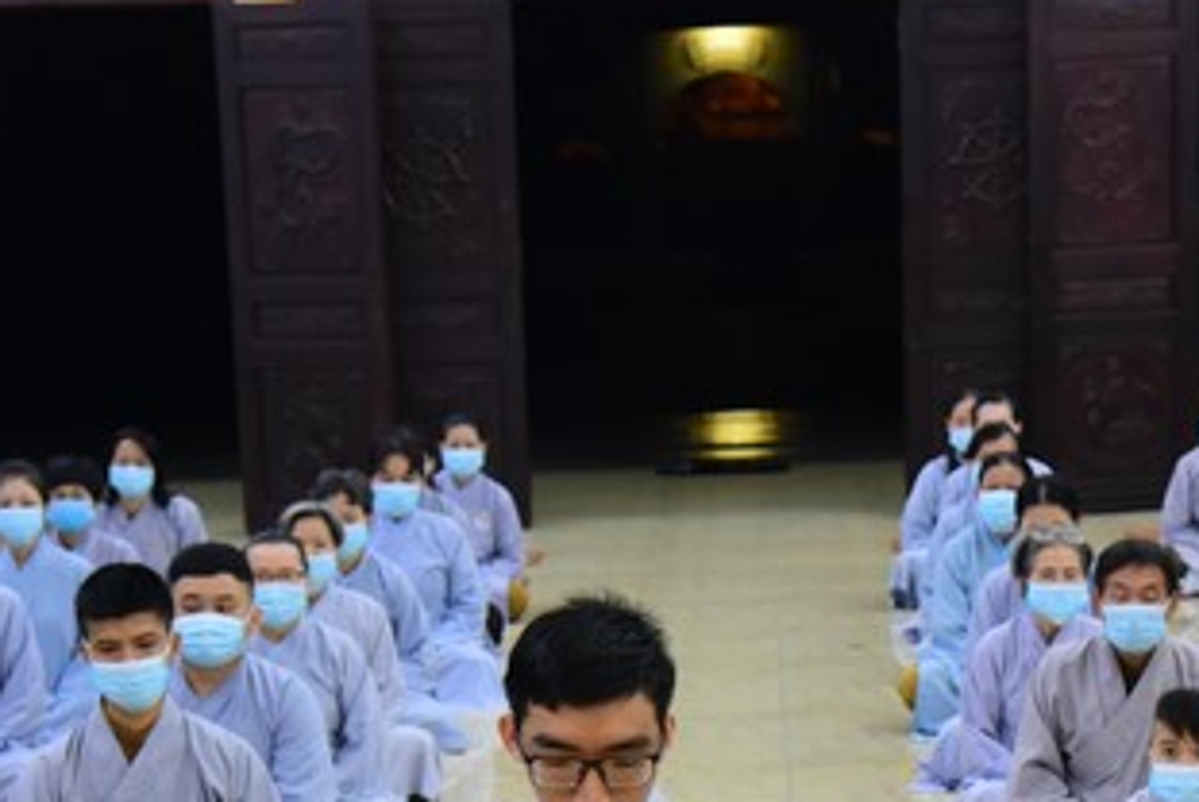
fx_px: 3834
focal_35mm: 115
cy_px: 794
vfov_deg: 11.8
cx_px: 675
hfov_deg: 17.8
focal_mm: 55
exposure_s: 1/50
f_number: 5
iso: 3200
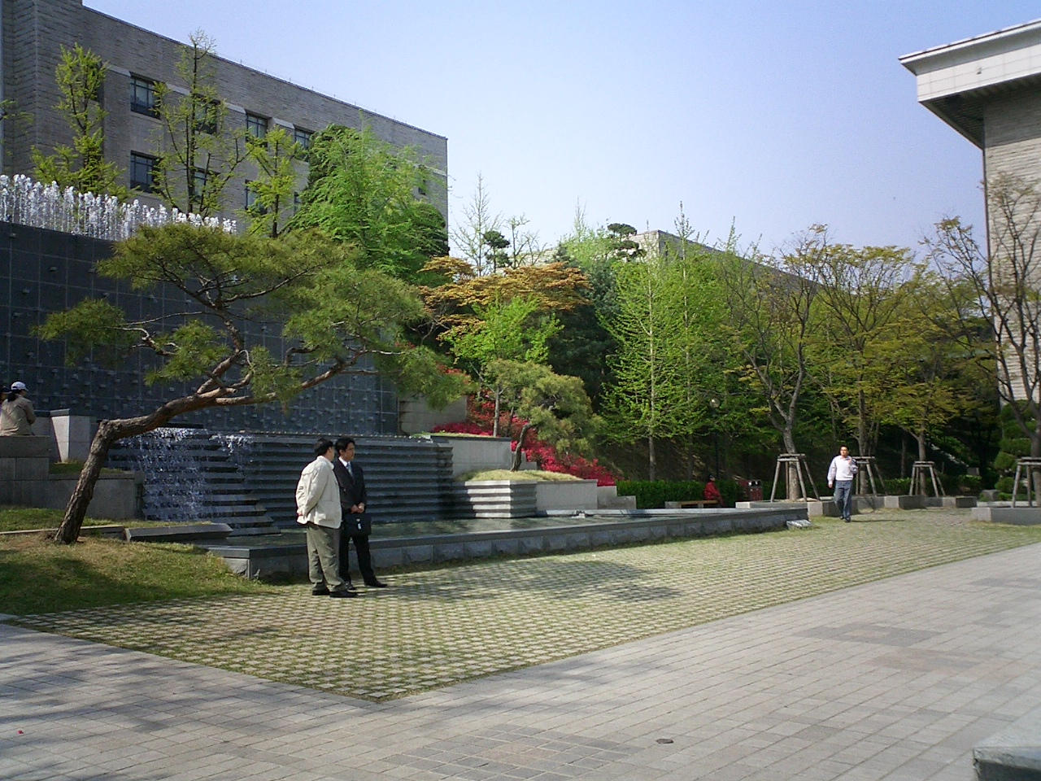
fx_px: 1113
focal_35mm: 37
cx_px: 520
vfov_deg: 38.7
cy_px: 390
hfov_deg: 50.1
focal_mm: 5.6
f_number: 3.5
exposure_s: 1/800
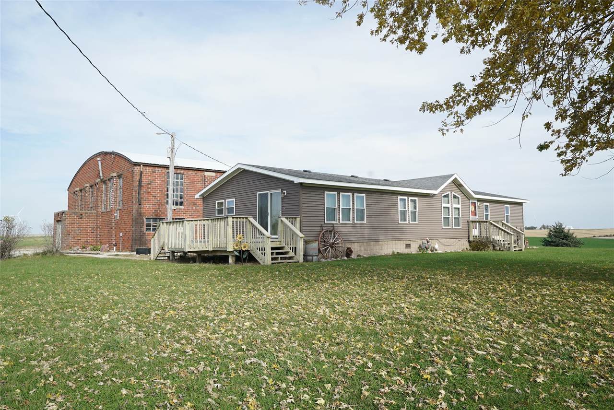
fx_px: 410
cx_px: 307
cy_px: 205
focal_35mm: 24
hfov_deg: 73.7
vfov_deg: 53.2
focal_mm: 24
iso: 320
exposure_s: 1/500
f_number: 8
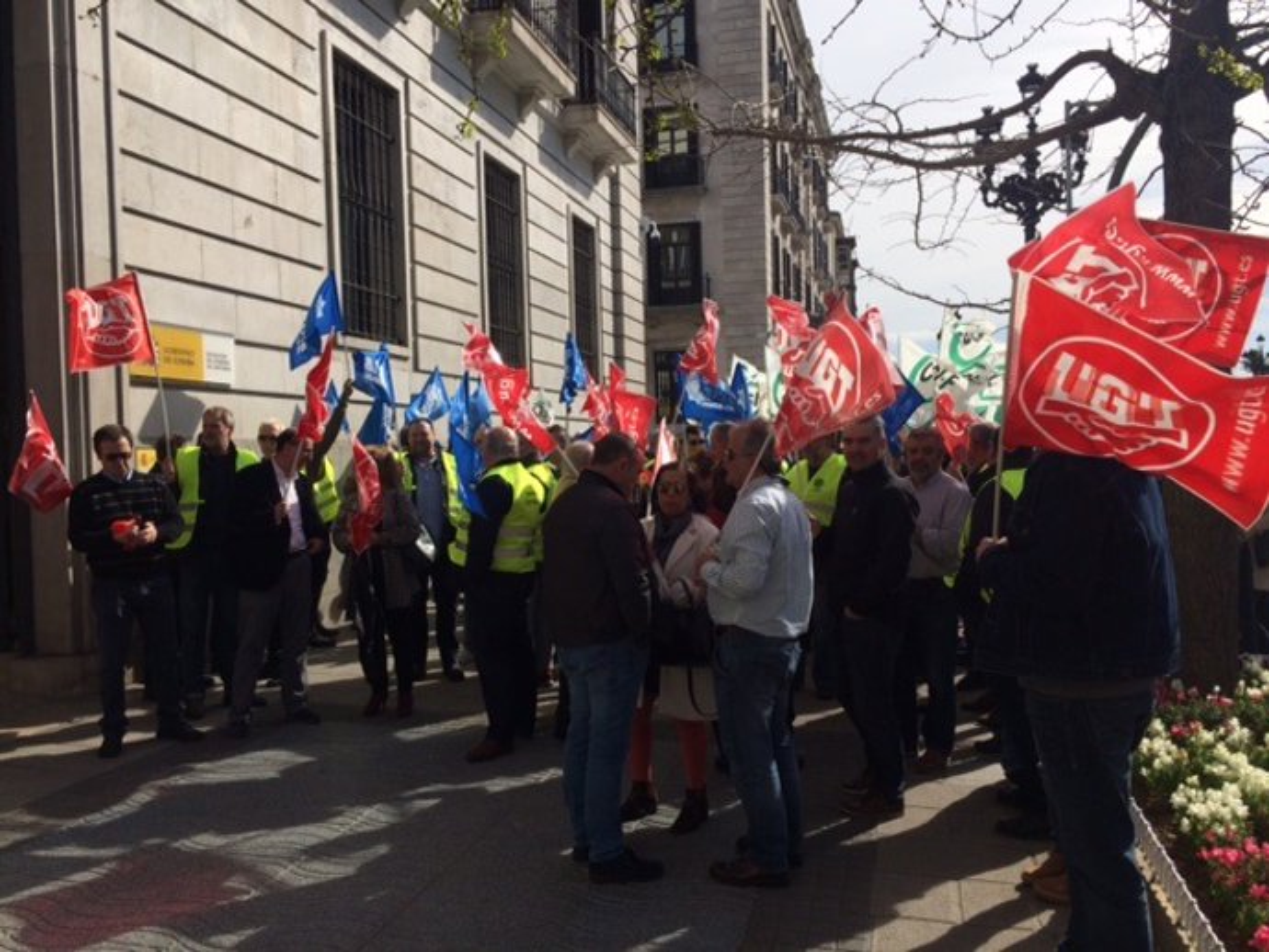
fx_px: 1063
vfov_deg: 48.3
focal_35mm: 29
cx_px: 634
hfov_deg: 61.6
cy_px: 476
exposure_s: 1/2933
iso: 32
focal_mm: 4.15
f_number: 2.2
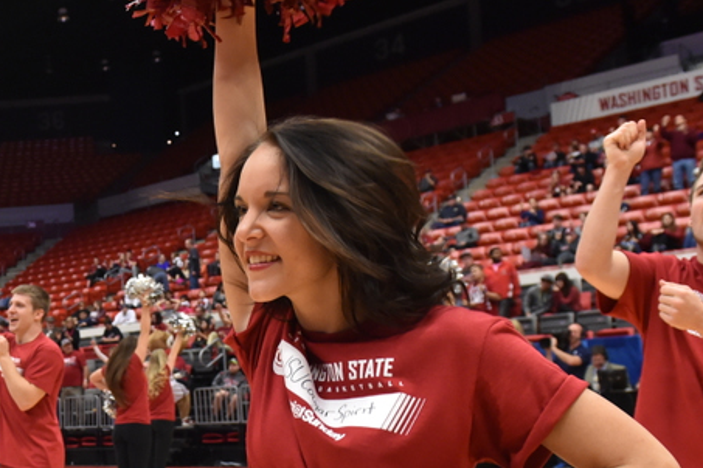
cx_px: 59
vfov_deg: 24.9
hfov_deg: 35.2
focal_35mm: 53
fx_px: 1035
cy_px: 401
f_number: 4
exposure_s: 1/400
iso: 3200
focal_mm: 24
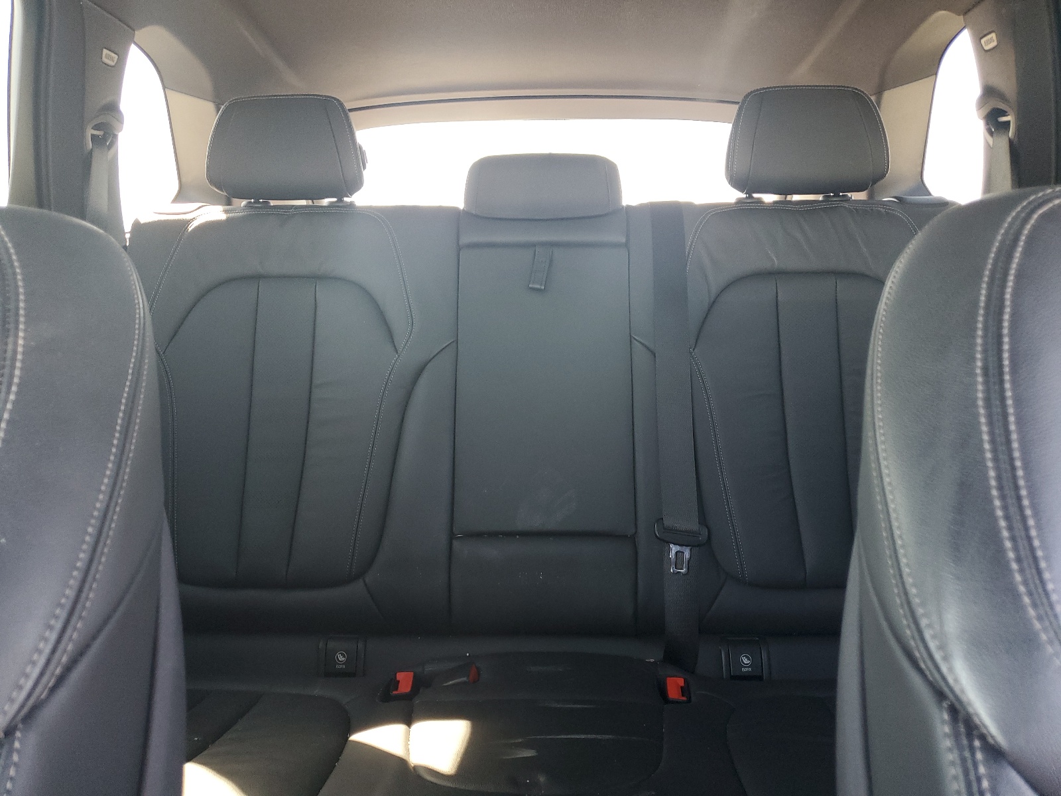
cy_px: 398
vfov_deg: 53.1
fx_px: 797
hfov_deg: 67.3
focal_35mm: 26
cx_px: 530
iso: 107
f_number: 1.5
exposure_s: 1/60.2
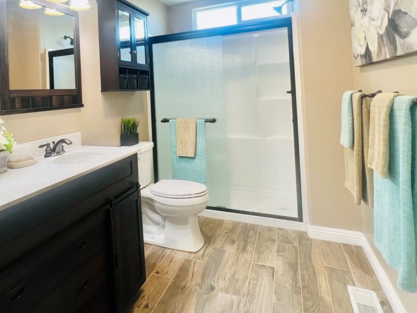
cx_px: 152
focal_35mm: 22
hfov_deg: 74.8
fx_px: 265
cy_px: 90
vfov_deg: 58.8
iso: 200
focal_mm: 1.57
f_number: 1.8
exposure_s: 1/120
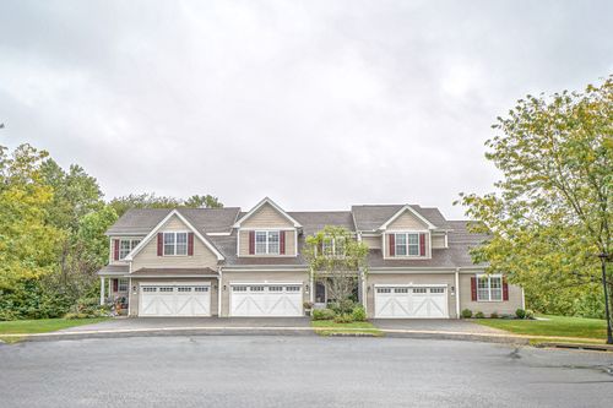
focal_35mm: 18
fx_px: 306
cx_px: 306
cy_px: 204
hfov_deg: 90.0
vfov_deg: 67.3
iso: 100
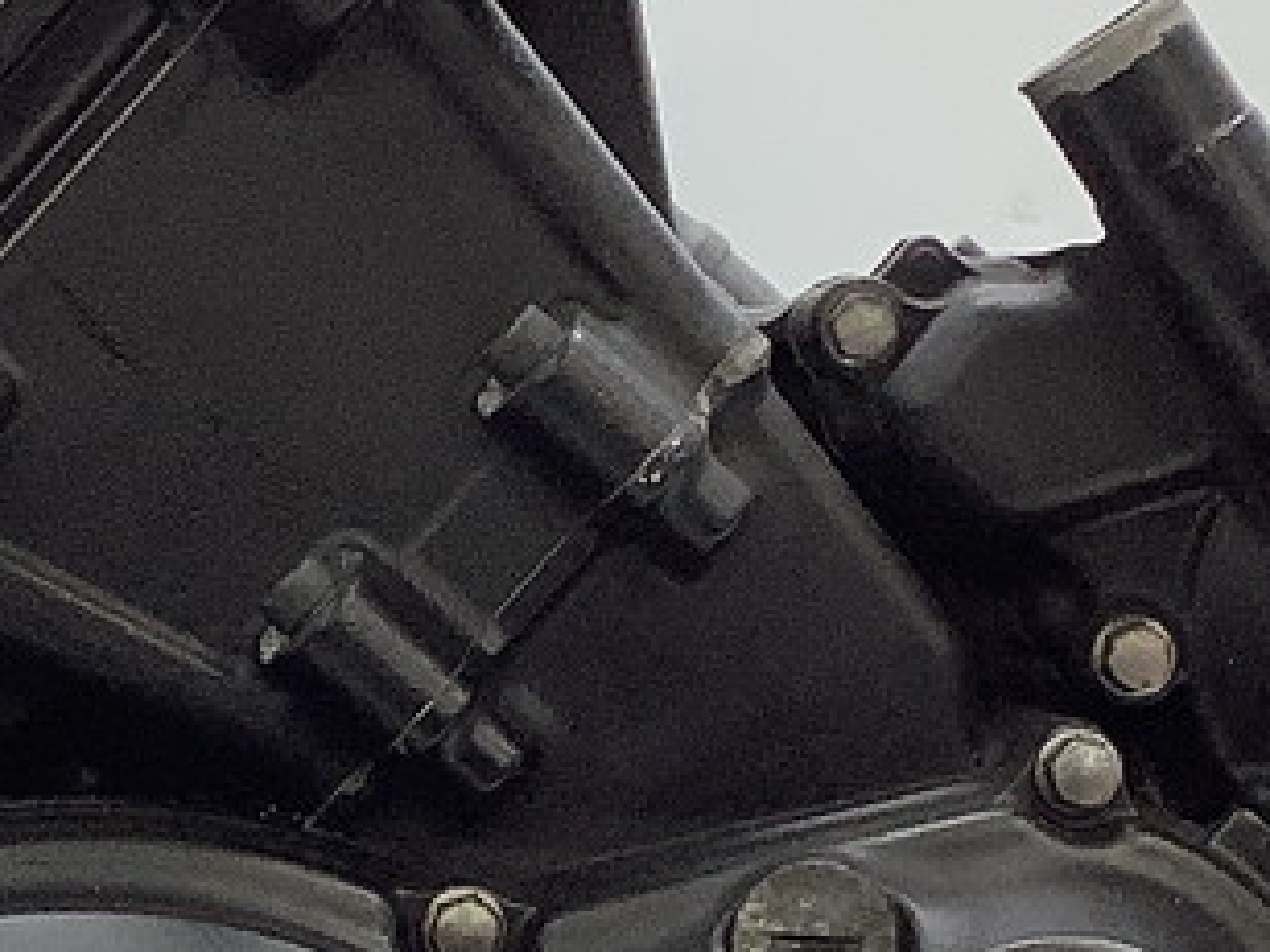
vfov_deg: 11.4
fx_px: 4733
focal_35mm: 129
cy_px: 828
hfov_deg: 15.2
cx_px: 392
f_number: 2.4
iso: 64
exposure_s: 1/120
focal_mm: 3.3
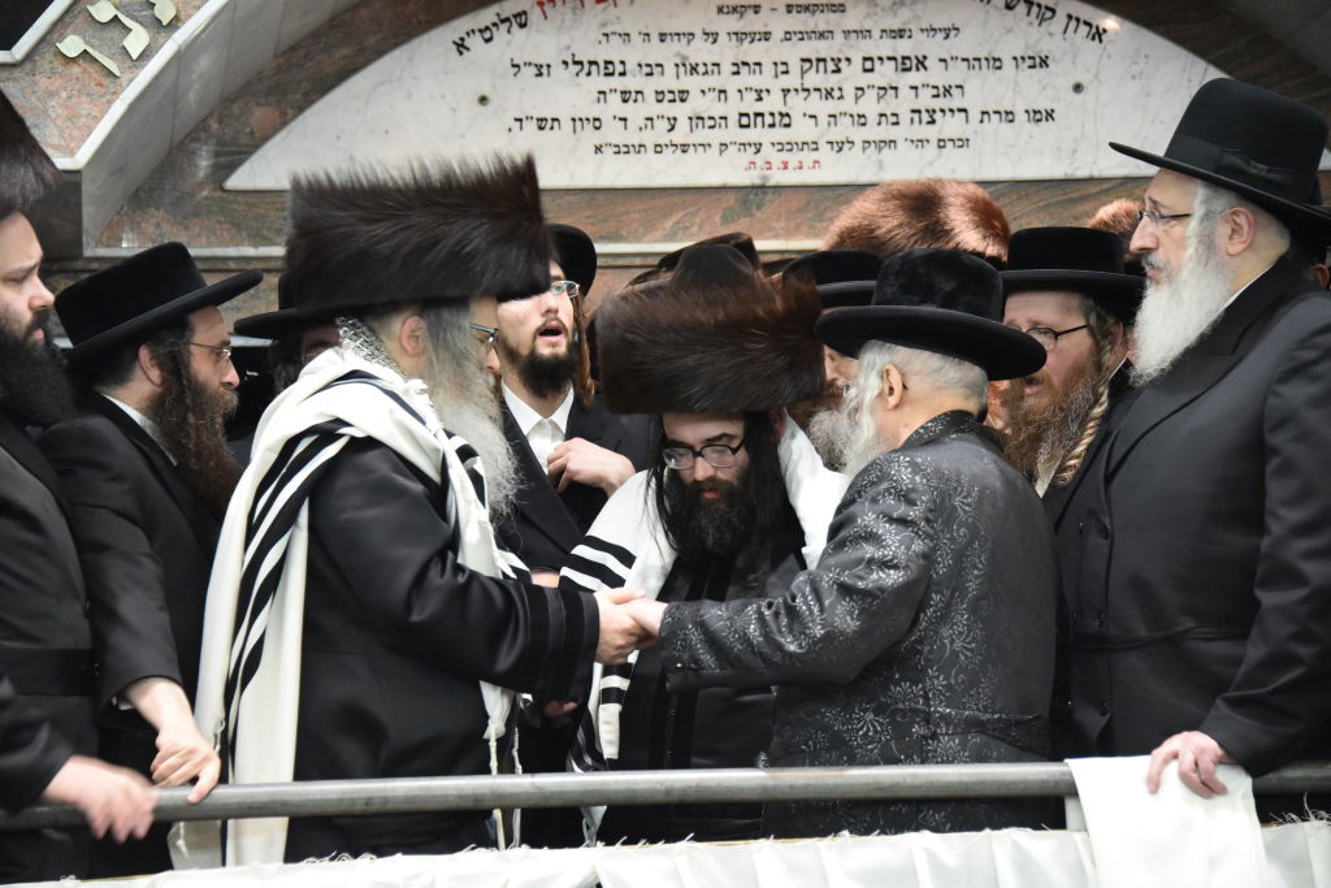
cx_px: 666
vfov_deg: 11.0
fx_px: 4622
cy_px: 444
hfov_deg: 16.4
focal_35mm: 125
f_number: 5.6
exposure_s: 1/100
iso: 6400
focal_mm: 125
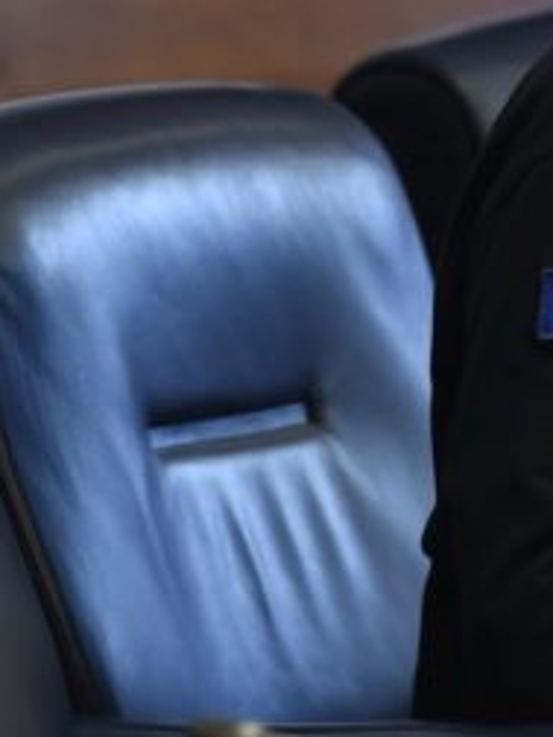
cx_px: 1012
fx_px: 8201
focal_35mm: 385
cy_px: 101
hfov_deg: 3.8
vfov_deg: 5.1
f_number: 4.5
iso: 2500
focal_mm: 145
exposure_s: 1/80
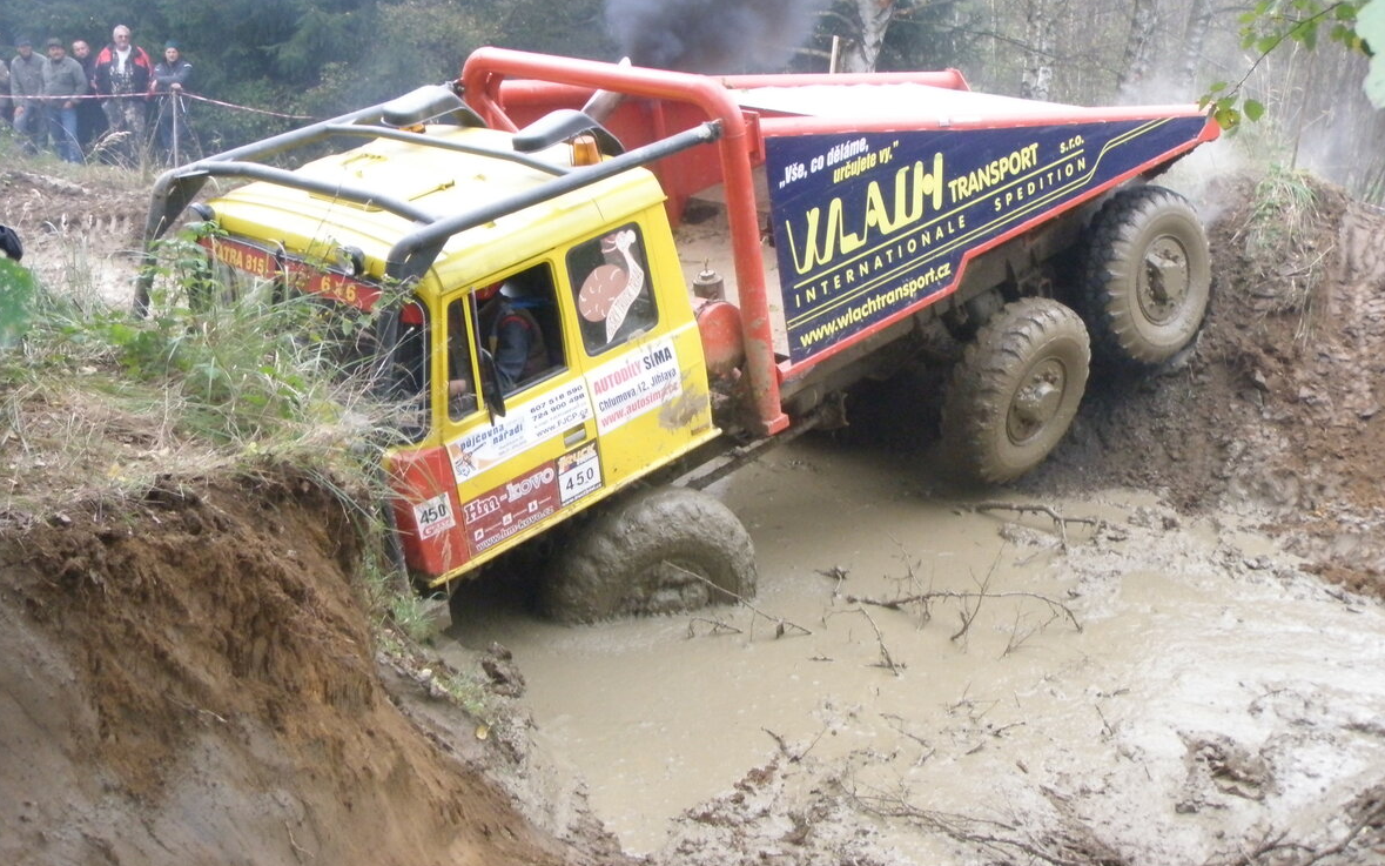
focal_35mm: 55
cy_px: 355
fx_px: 2076
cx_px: 700
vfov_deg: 23.5
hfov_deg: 36.9
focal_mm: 9.1
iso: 400
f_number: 4
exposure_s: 1/60
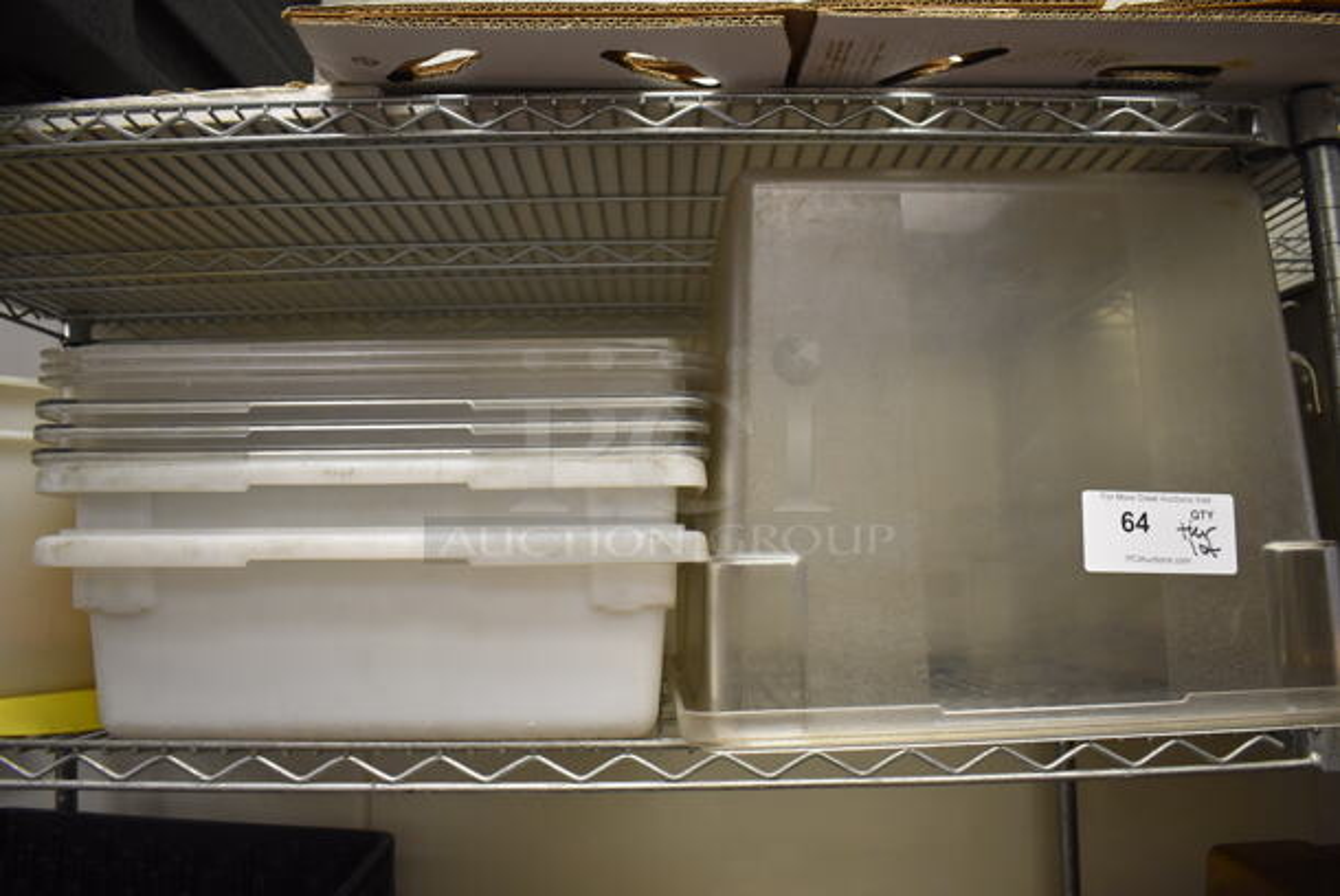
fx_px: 1006
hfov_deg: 67.3
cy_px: 448
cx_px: 670
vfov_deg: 48.0
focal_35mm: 27
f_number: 3.5
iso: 1600
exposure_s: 1/125
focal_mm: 18
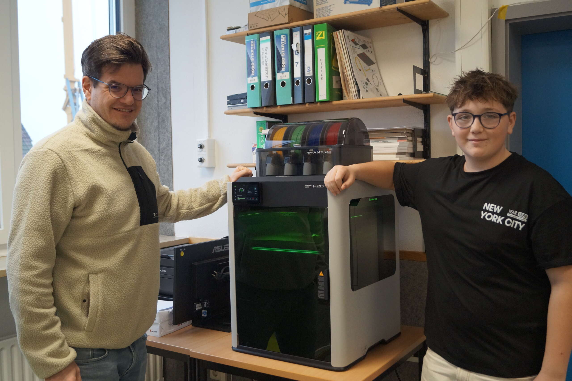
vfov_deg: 39.9
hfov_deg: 57.2
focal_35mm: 33
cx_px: 286
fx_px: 524
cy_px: 190
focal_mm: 22
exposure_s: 1/160
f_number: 4
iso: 1250
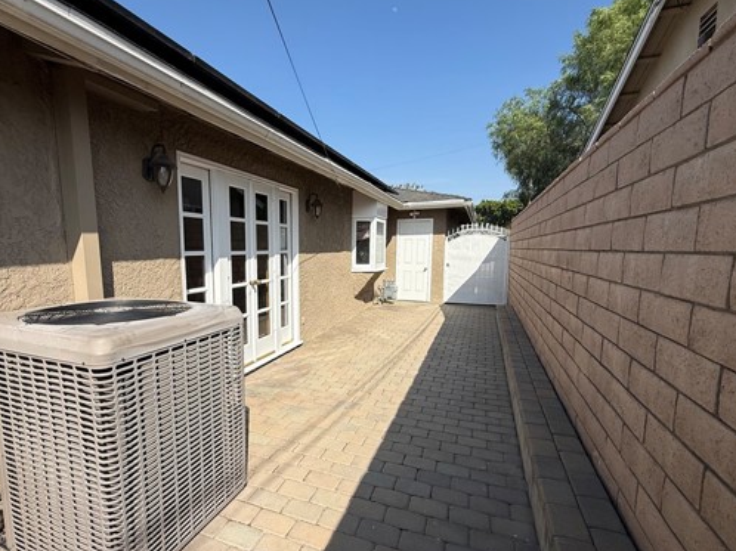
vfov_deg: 71.4
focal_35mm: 18
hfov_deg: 87.5
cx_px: 331
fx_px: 383
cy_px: 297
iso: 50
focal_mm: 2.22
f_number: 2.2
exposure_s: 1/2976
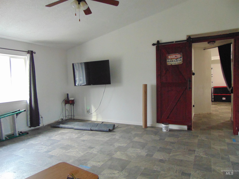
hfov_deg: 69.4
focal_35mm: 25
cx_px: 120
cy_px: 90
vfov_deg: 54.9
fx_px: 173
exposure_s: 1/30
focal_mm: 4.5
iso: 400
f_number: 3
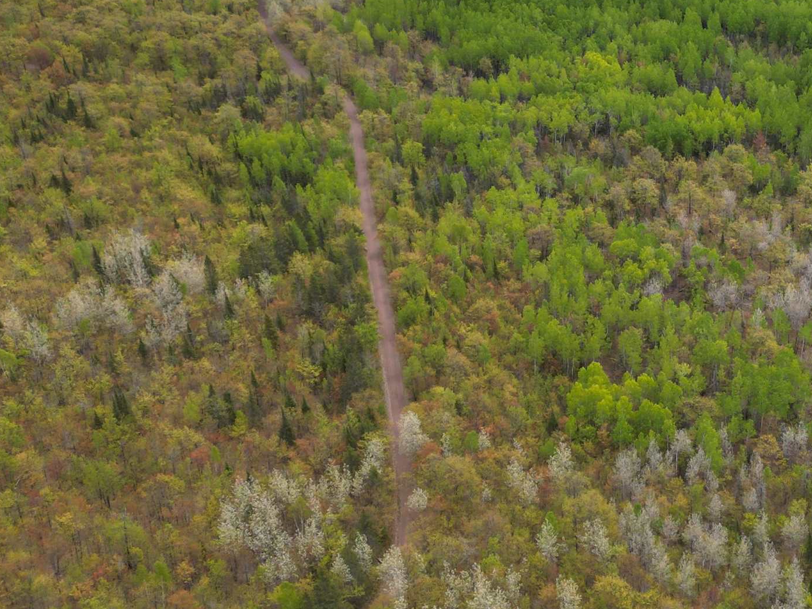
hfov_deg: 34.3
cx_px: 725
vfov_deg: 27.2
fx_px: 1243
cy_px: 171
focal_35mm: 53
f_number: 1.7
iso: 130
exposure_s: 1/1500
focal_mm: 6.72
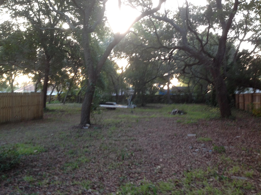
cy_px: 98
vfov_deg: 40.6
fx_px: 264
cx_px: 130
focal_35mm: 35
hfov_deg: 52.7
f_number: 2.4
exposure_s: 1/15
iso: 64
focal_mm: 4.28
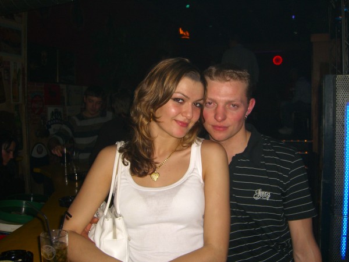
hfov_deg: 49.0
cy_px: 131
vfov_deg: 37.7
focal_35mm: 38
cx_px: 174
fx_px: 383
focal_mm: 7.9
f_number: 2.8
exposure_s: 1/60
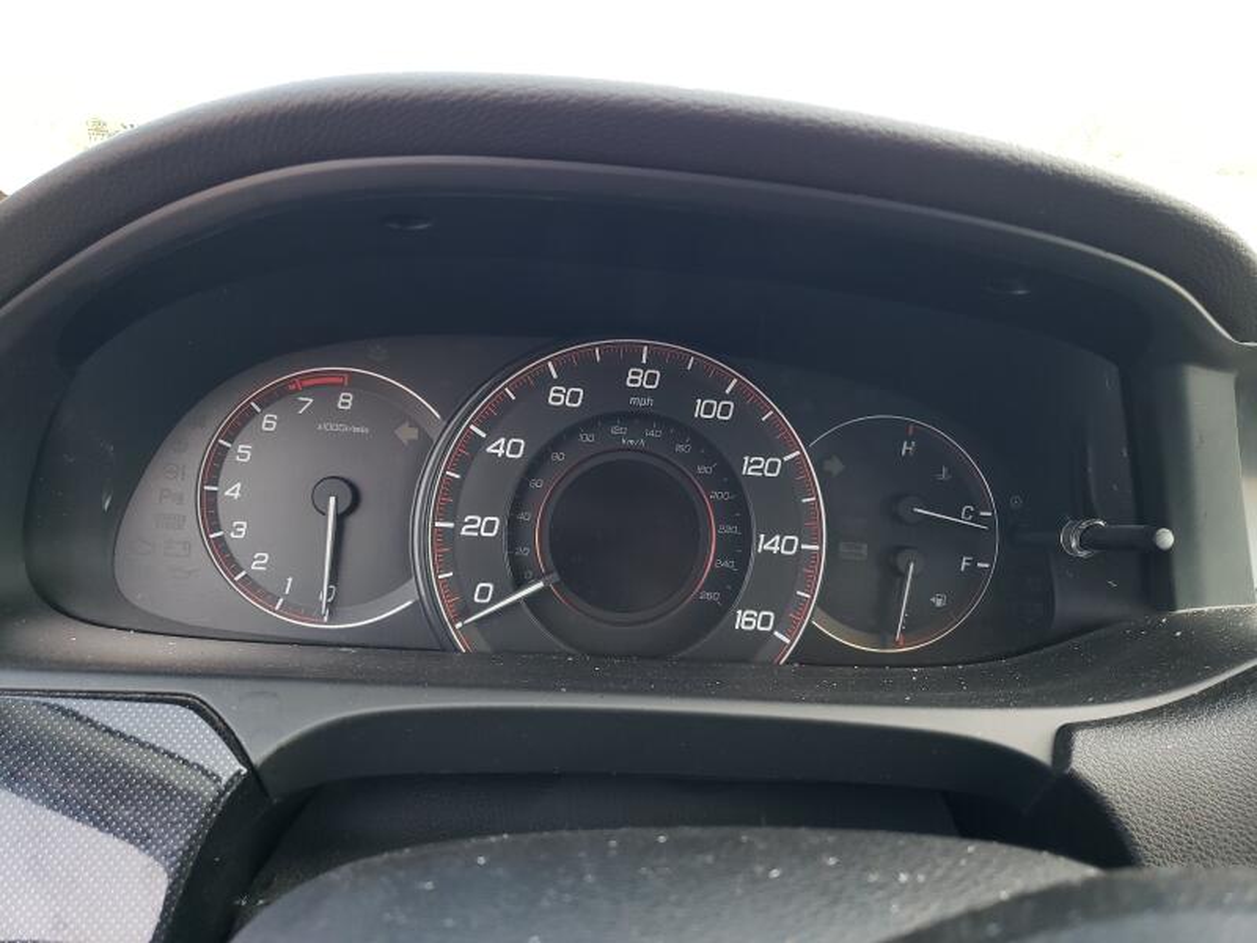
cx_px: 628
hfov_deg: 67.3
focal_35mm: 26
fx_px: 944
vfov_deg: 53.1
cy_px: 472
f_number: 1.5
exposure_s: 1/100
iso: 60
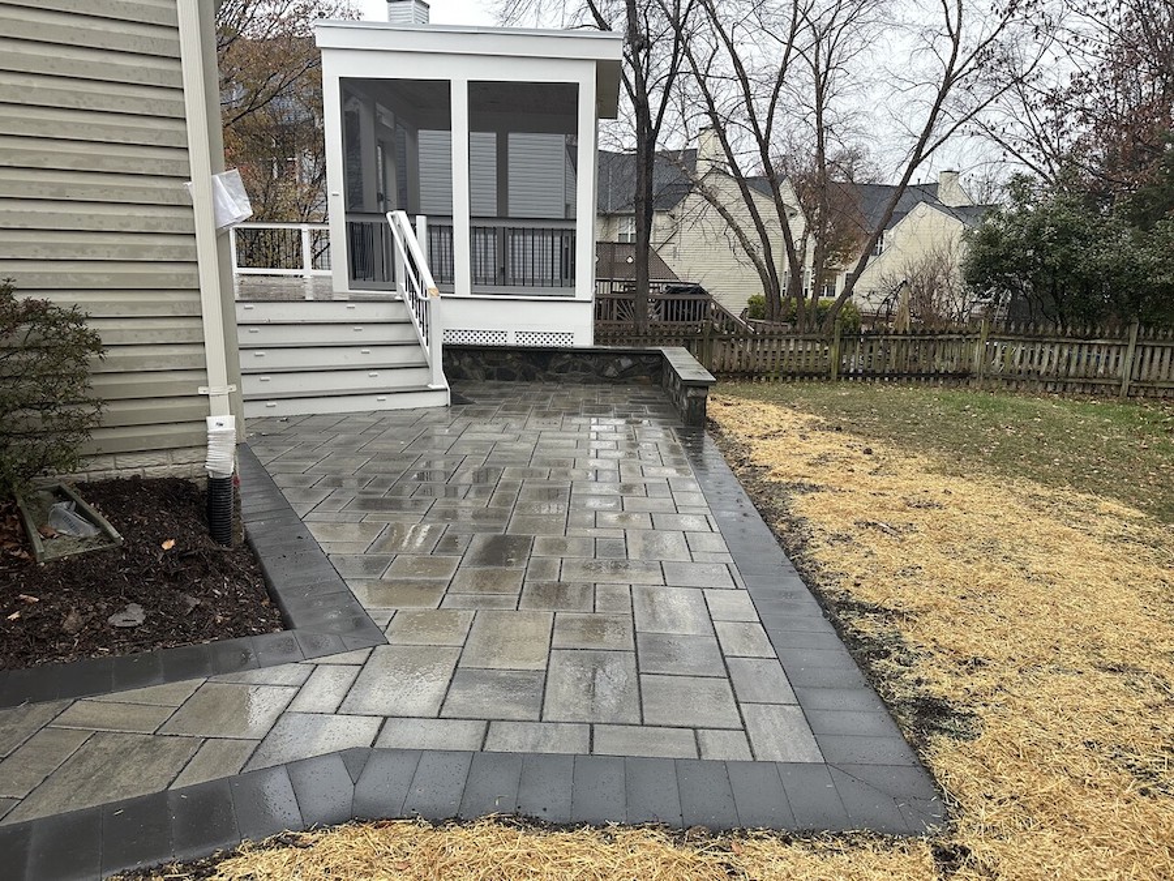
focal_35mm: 24
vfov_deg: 56.8
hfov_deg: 71.6
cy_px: 440
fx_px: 814
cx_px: 587
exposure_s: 1/121
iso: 200
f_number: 1.78
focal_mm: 6.86
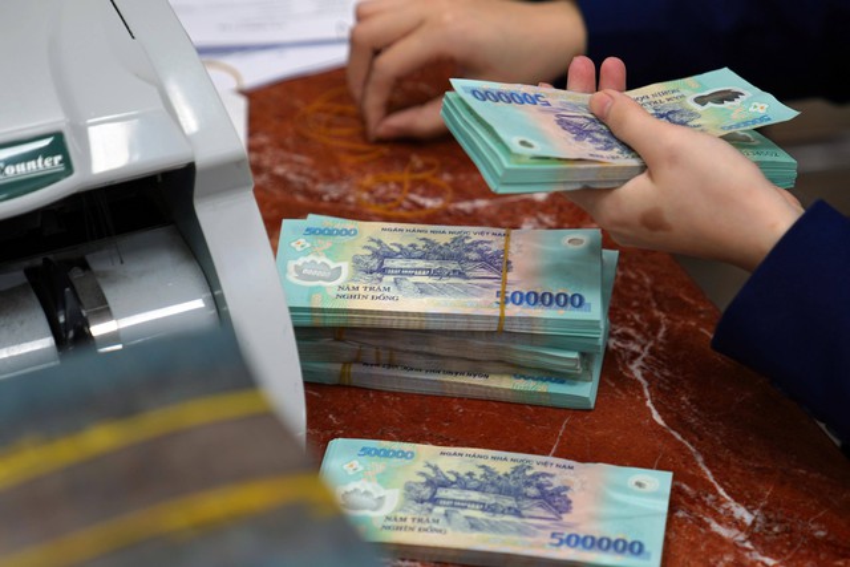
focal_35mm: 105
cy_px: 284
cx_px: 425
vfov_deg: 13.0
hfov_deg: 19.5
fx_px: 2480
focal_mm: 70
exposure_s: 1/125
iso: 125
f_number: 2.8
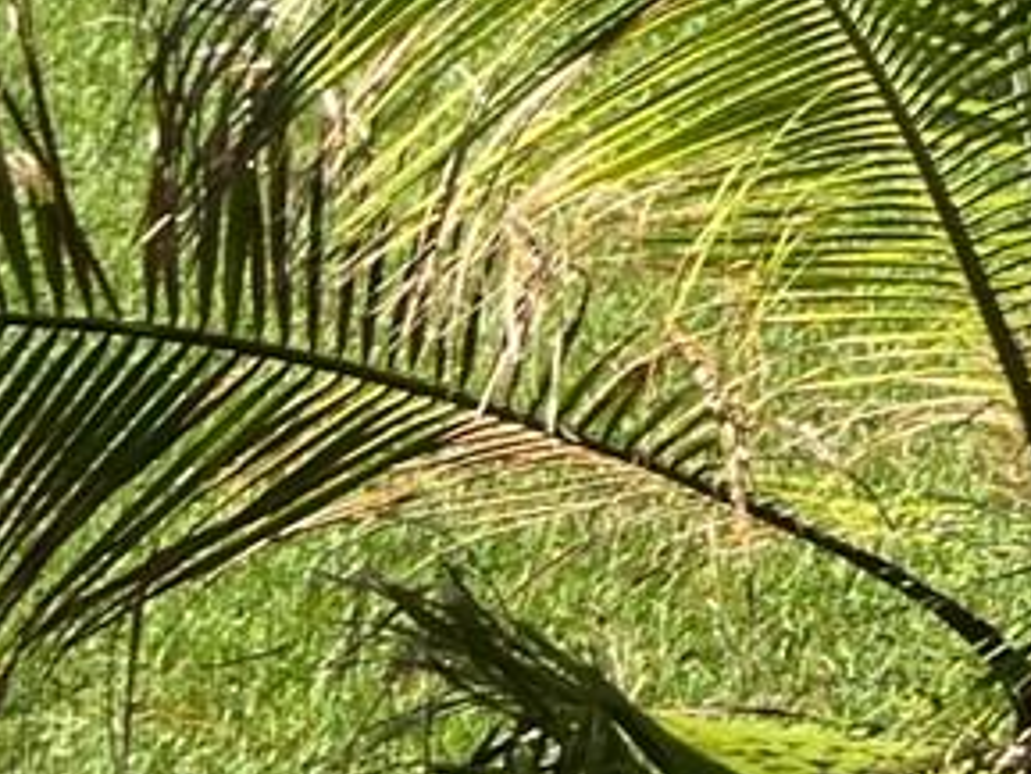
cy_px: -1309
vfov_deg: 8.9
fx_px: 4291
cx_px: 1844
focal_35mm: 144
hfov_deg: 12.5
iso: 50
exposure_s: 1/909
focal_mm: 5.7
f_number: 1.5
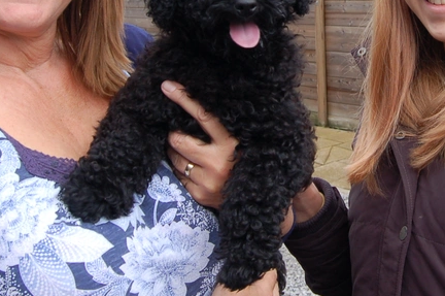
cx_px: 360
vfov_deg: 15.8
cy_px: 12
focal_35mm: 85
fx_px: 1049
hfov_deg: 23.6
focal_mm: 22
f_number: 7.1
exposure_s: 1/200
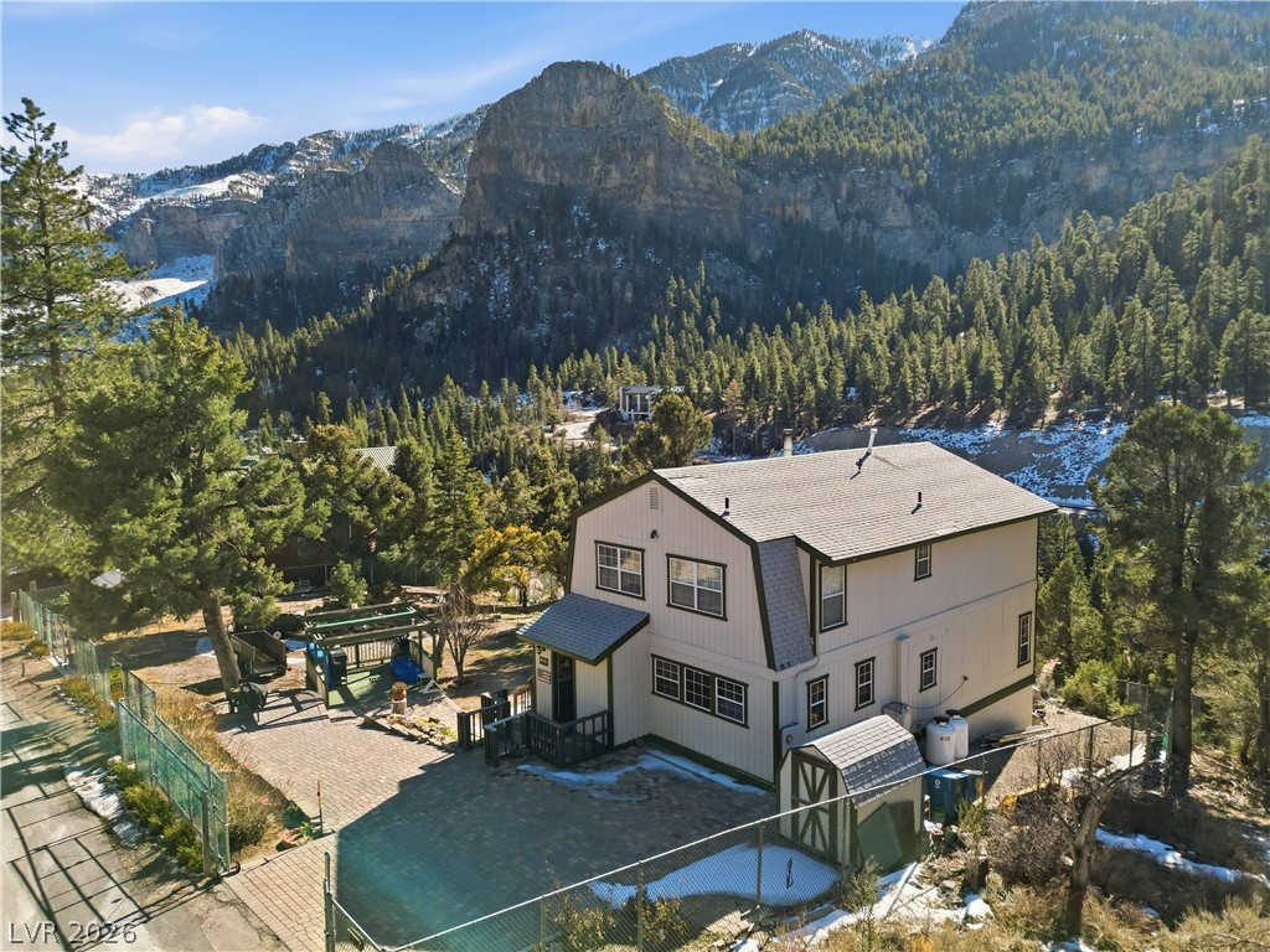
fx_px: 881
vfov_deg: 56.8
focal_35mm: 24
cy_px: 476
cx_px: 635
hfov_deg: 71.6
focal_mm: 6.7
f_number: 1.7
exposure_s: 1/2500
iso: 150
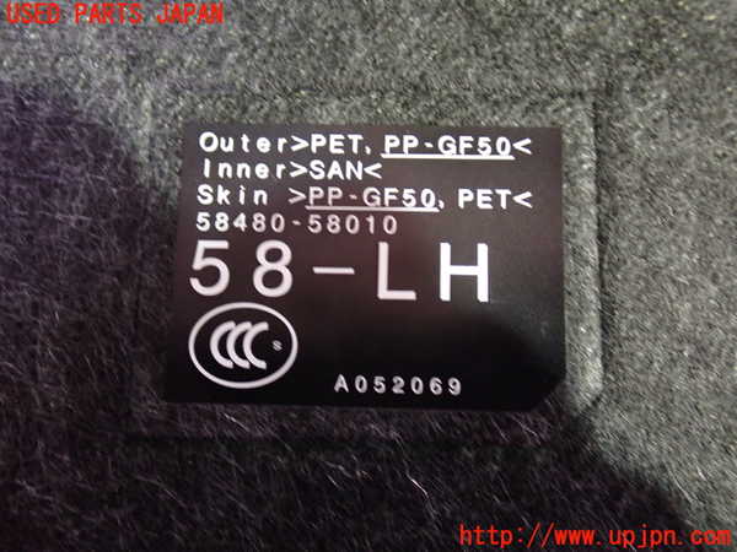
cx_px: 368
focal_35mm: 36
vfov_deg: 39.7
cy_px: 276
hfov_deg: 51.4
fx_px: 766
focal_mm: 6.37
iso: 800
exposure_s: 1/15
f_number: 2.5
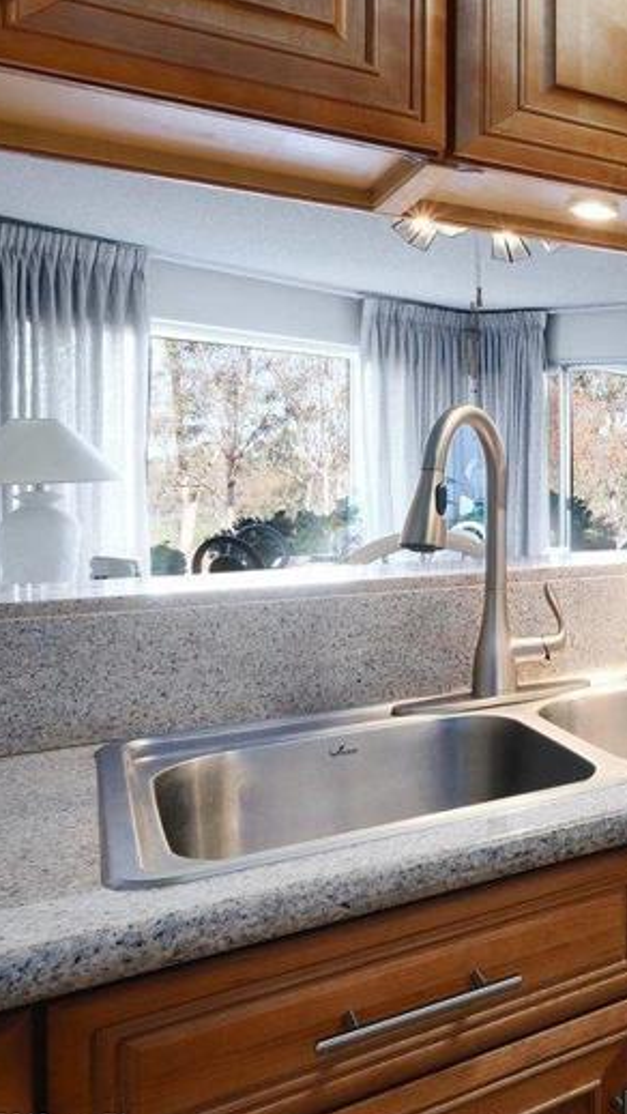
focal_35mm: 31
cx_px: 986
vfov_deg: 62.0
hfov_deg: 25.7
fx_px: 916
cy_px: 438
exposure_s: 1
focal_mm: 10
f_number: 8
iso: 400
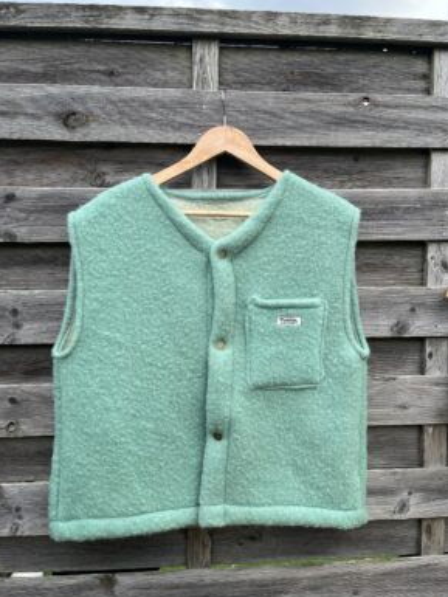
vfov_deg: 65.3
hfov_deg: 51.4
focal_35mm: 27
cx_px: 219
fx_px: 466
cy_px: 309
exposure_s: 1/598
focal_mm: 5.1
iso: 50
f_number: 1.6
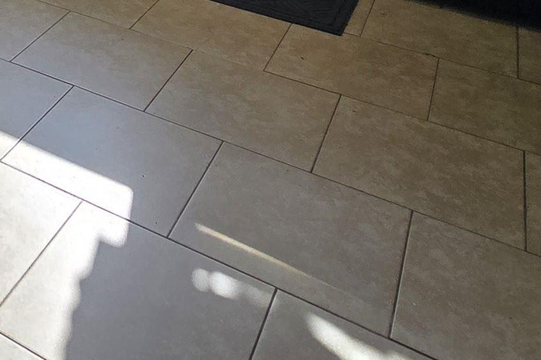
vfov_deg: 20.2
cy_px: -278
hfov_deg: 34.2
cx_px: -71
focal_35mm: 49
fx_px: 736
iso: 50
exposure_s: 1/756
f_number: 2.2
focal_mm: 2.2
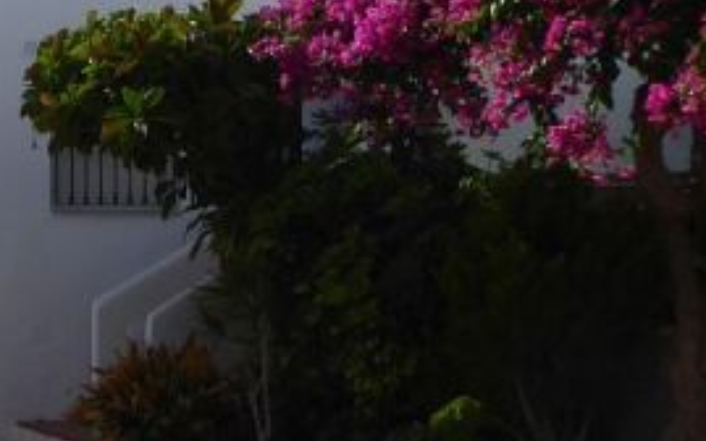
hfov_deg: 18.7
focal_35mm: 101
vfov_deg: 12.9
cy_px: 273
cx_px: -276
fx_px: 1943
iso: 80
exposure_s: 1/1300
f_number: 3.3
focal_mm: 4.3
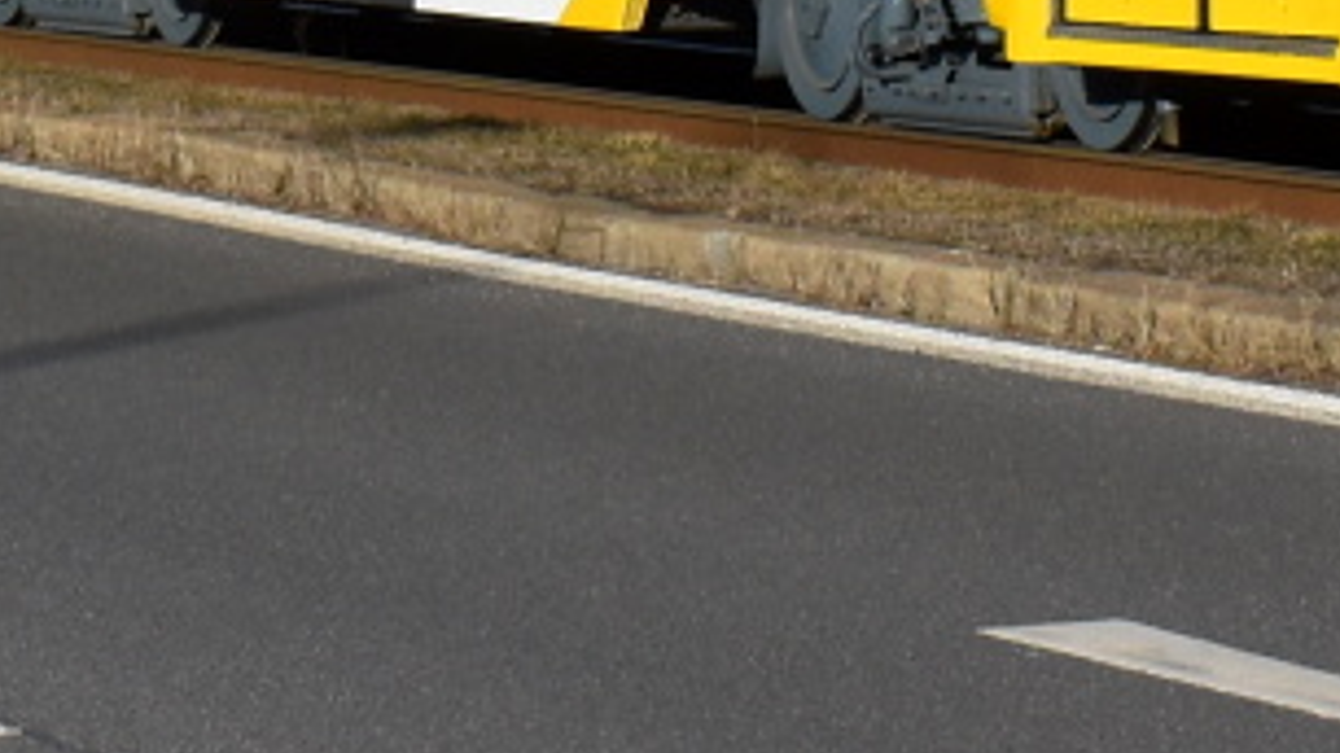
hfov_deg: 9.1
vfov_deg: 4.9
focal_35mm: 238
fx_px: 8439
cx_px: 766
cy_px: -1191
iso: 320
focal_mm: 31
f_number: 7.1
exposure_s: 1/1600
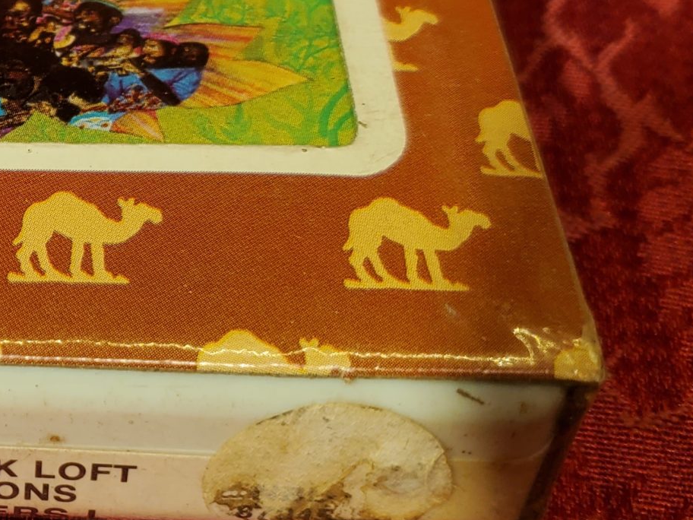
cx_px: -112
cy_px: 218
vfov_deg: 20.2
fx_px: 1461
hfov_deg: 24.5
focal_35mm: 73
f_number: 1.5
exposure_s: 1/196
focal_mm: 4.3
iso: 50
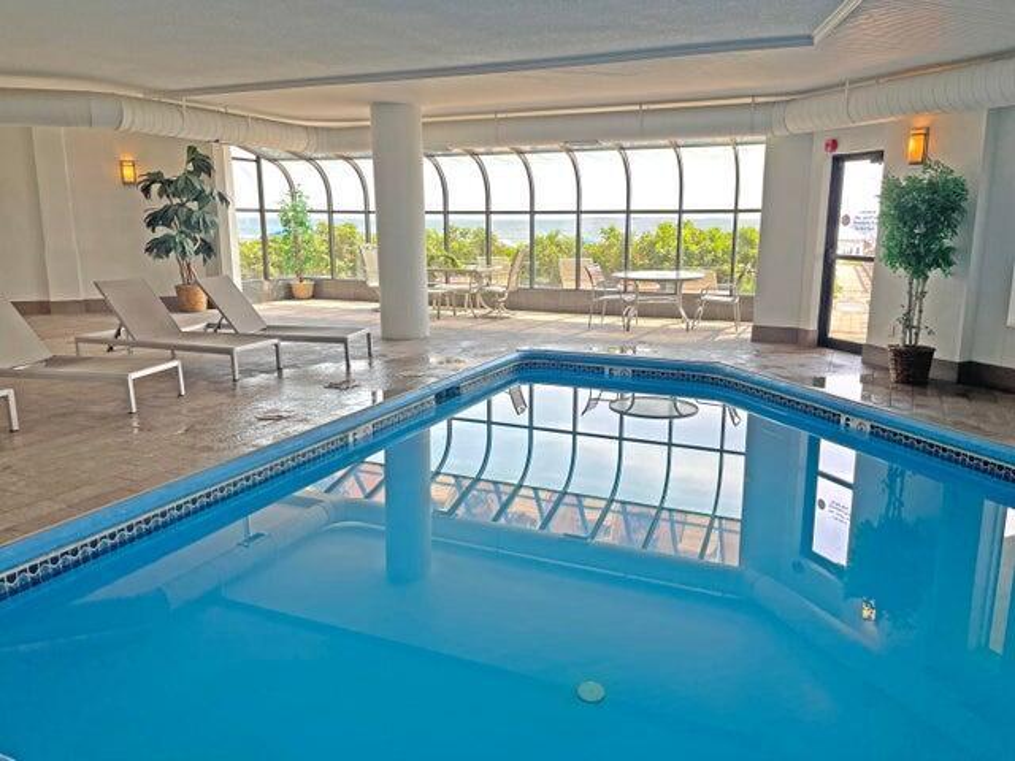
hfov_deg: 67.3
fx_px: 762
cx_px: 508
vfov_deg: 53.1
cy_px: 380
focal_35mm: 26
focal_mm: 4.2
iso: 32
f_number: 1.6
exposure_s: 1/530
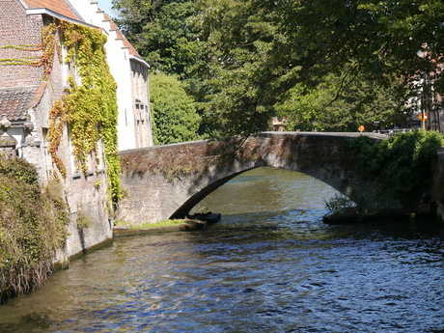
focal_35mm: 98
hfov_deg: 20.0
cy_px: 166
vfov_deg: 15.1
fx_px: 1257
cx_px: 222
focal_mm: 49
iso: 160
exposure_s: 1/320
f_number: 5.6
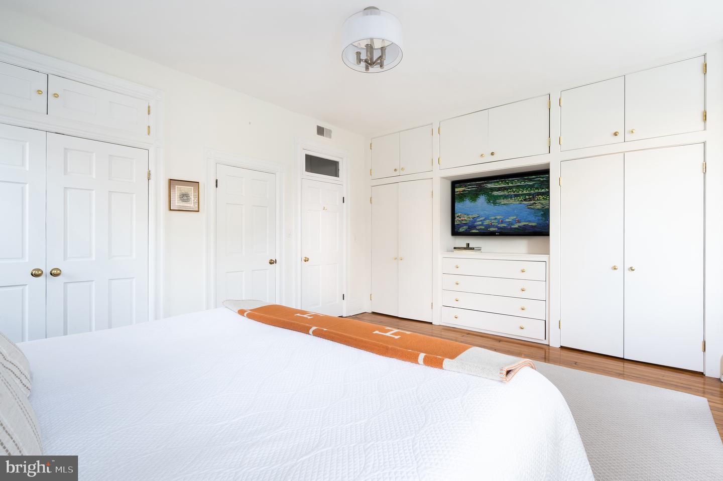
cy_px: 240
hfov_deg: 95.0
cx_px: 362
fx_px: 331
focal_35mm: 16
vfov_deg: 72.0
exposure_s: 1/160
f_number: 13
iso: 800
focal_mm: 16.5
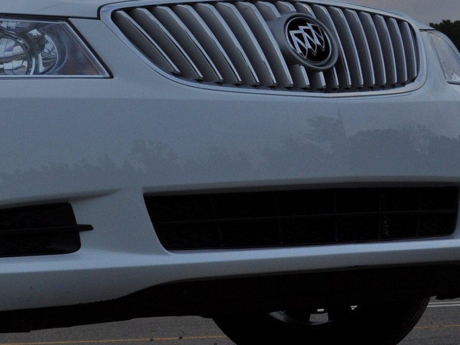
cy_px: 108
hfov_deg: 17.4
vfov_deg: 13.3
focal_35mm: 111
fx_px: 1475
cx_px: 40
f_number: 7.1
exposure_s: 1/200
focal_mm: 26
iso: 200
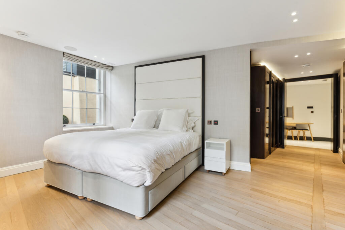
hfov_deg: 93.3
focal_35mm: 17
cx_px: 172
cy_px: 115
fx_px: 163
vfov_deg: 70.5
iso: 400
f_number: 11
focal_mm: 17
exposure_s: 1/8
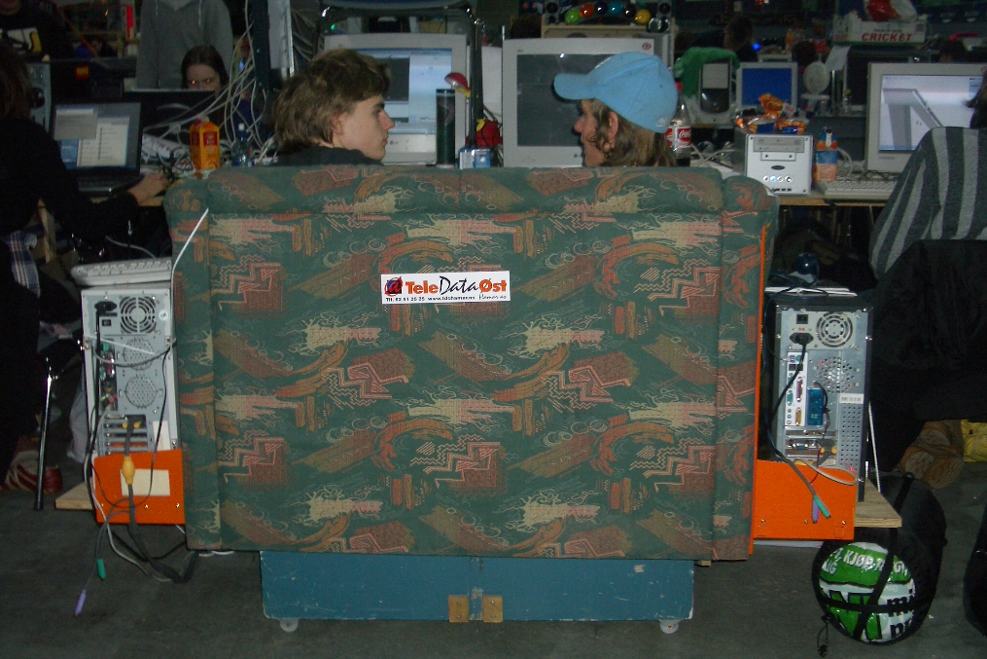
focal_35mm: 43
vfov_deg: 31.2
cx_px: 491
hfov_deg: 45.4
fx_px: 1179
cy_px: 302
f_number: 2.8
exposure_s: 1/60
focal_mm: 6.8
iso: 100
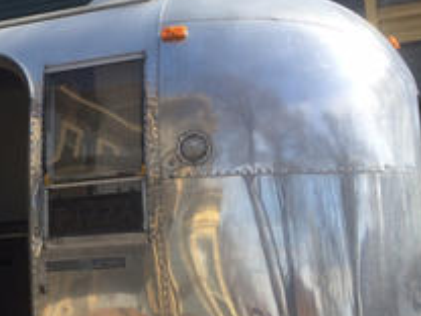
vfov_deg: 21.9
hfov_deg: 27.0
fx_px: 815
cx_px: -20
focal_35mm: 67
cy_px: 186
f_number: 2.2
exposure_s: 1/1001
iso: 32
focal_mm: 4.15
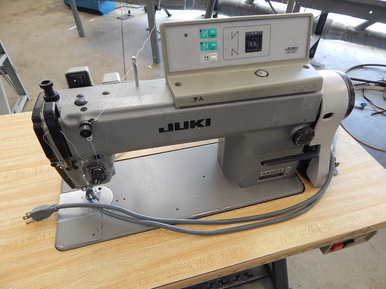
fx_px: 256
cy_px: 144
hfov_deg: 73.9
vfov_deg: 58.9
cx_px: 193
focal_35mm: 23
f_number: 3
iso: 400
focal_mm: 4
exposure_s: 1/100
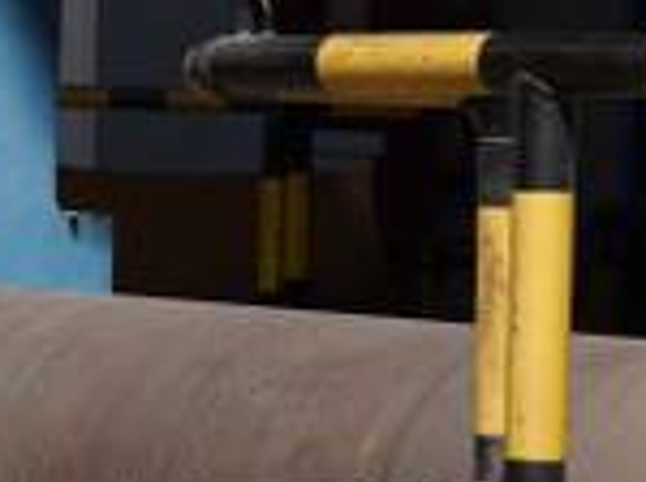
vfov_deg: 6.1
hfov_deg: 8.1
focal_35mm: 243
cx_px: 612
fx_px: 4528
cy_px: 194
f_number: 9
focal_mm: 35
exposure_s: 1/500
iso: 160
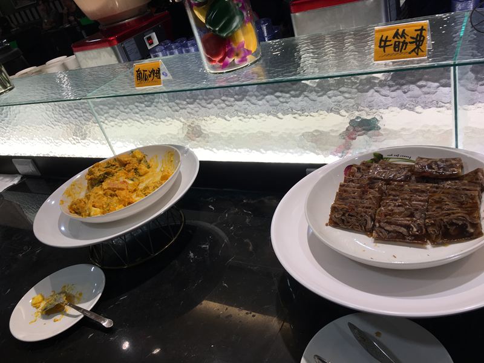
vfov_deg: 48.2
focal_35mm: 29
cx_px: 242
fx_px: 405
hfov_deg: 61.7
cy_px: 182
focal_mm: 4.15
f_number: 2.2
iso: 25
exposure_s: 1/60
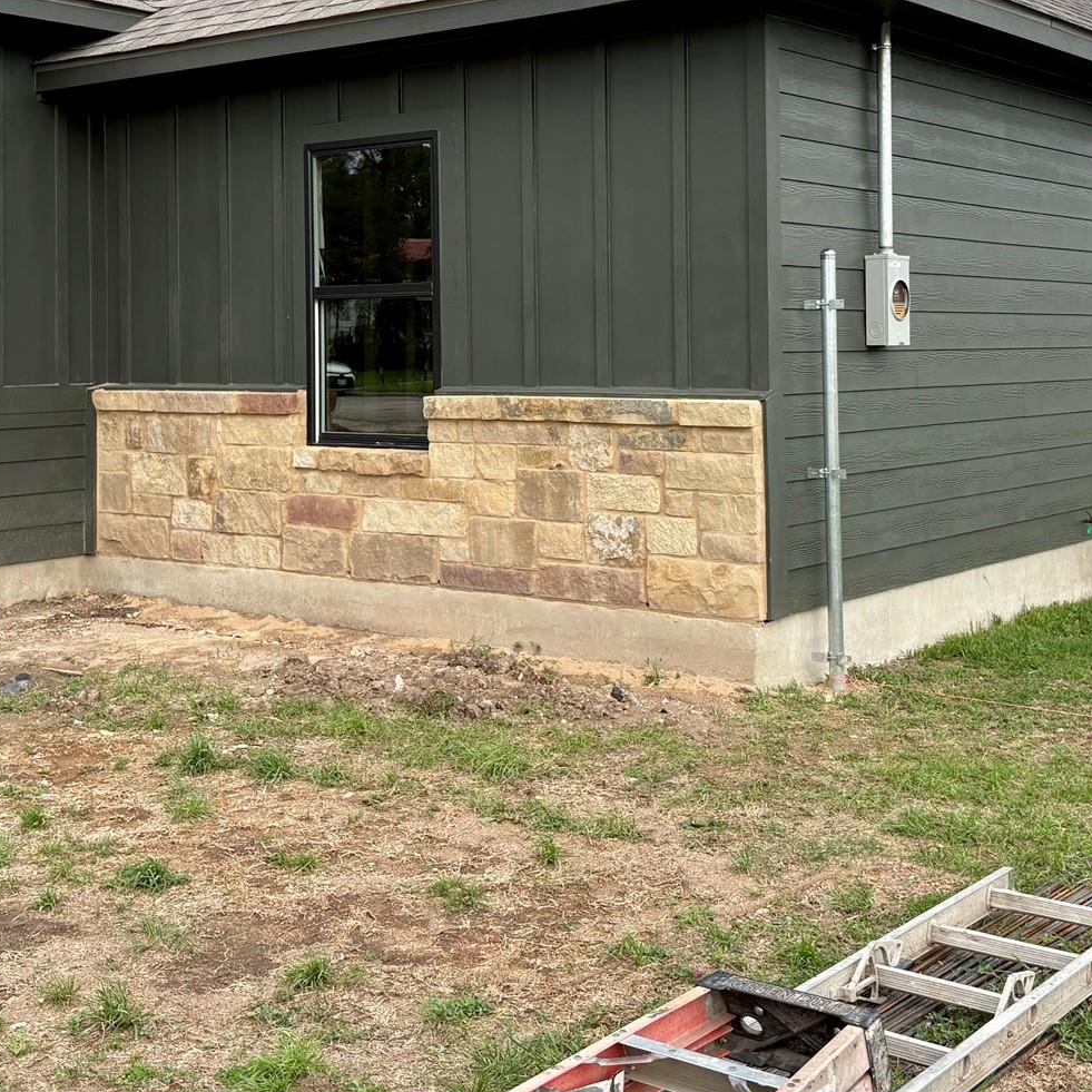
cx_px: 535
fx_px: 1713
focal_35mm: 48
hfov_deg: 35.4
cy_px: 318
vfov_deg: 34.8
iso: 50
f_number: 1.6
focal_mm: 5.96
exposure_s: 1/1099
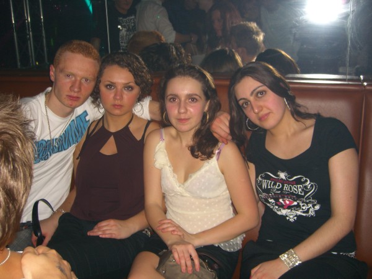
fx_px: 408
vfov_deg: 37.7
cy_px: 140
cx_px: 186
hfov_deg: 49.0
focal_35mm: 38
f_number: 2.8
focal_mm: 7.9
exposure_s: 1/60
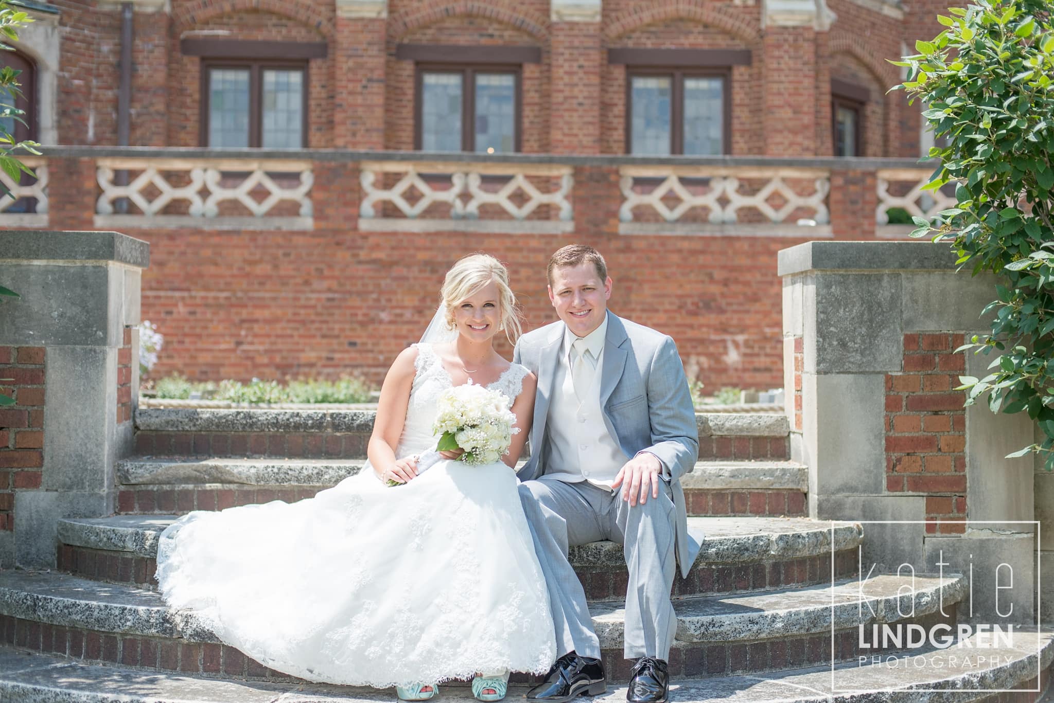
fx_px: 1464
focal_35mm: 50
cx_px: 527
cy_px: 352
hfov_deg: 39.6
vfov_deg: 27.0
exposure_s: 1/8000
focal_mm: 50
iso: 400
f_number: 2.8
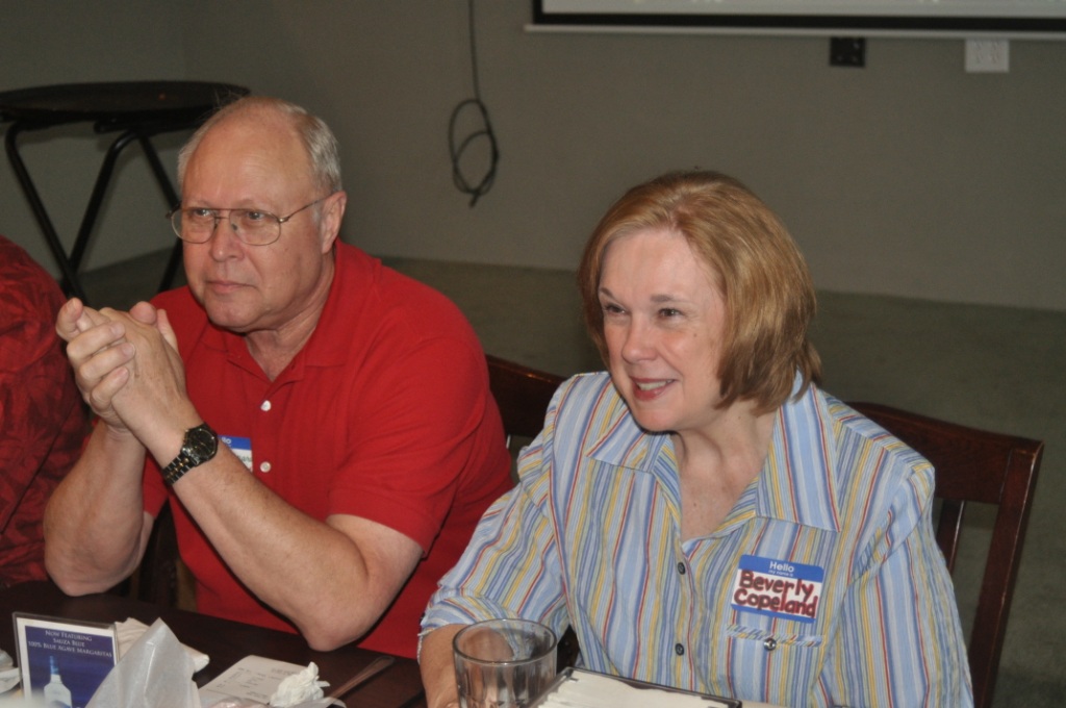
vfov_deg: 22.6
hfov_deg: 33.4
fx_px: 1774
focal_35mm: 60
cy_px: 354
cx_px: 533
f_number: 4
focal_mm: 40
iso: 800
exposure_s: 1/60
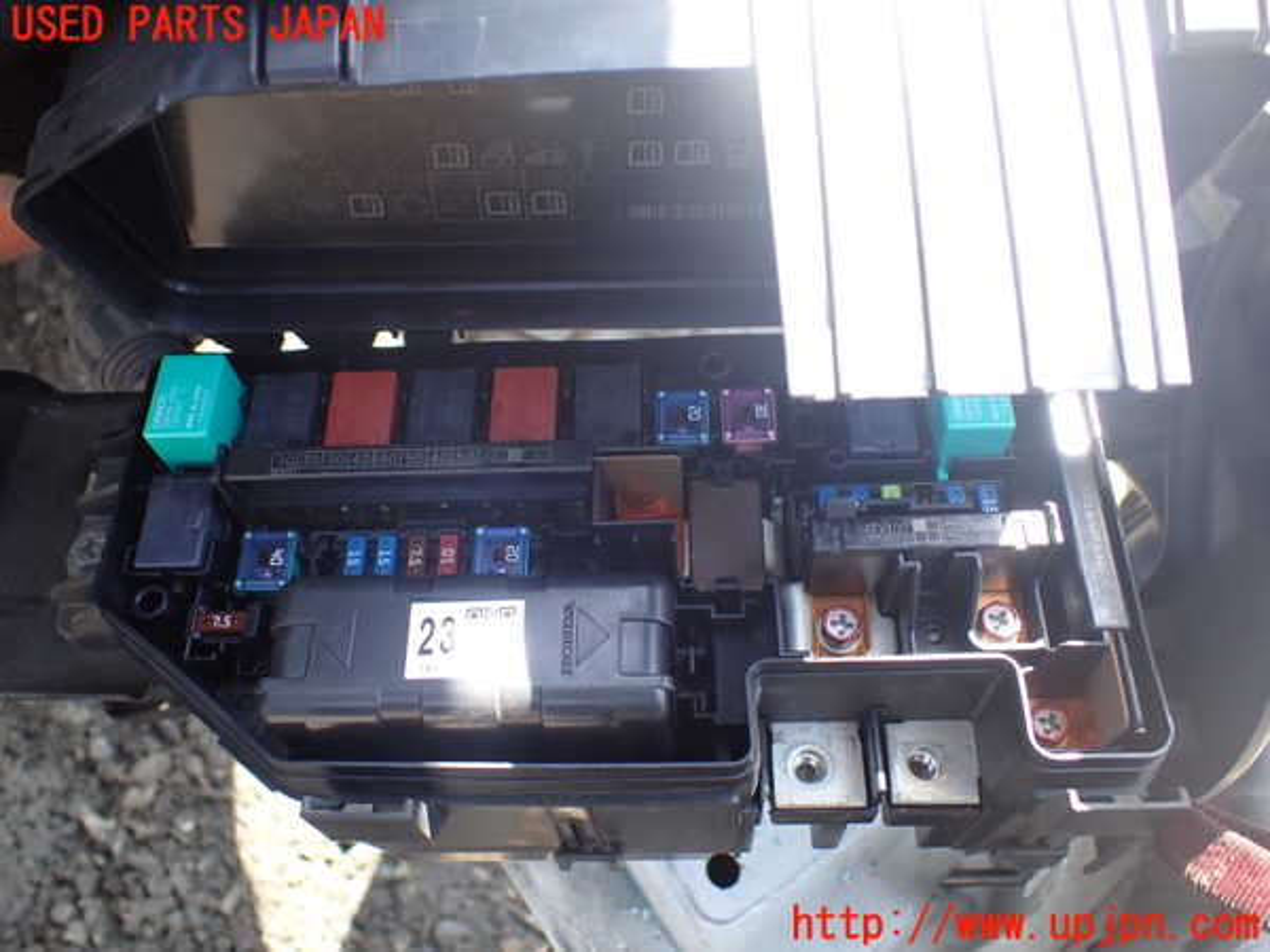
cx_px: 635
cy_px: 476
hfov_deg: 60.0
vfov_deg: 46.8
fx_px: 1101
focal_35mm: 30
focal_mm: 5.4
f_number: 2.3
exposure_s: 1/125
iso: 160
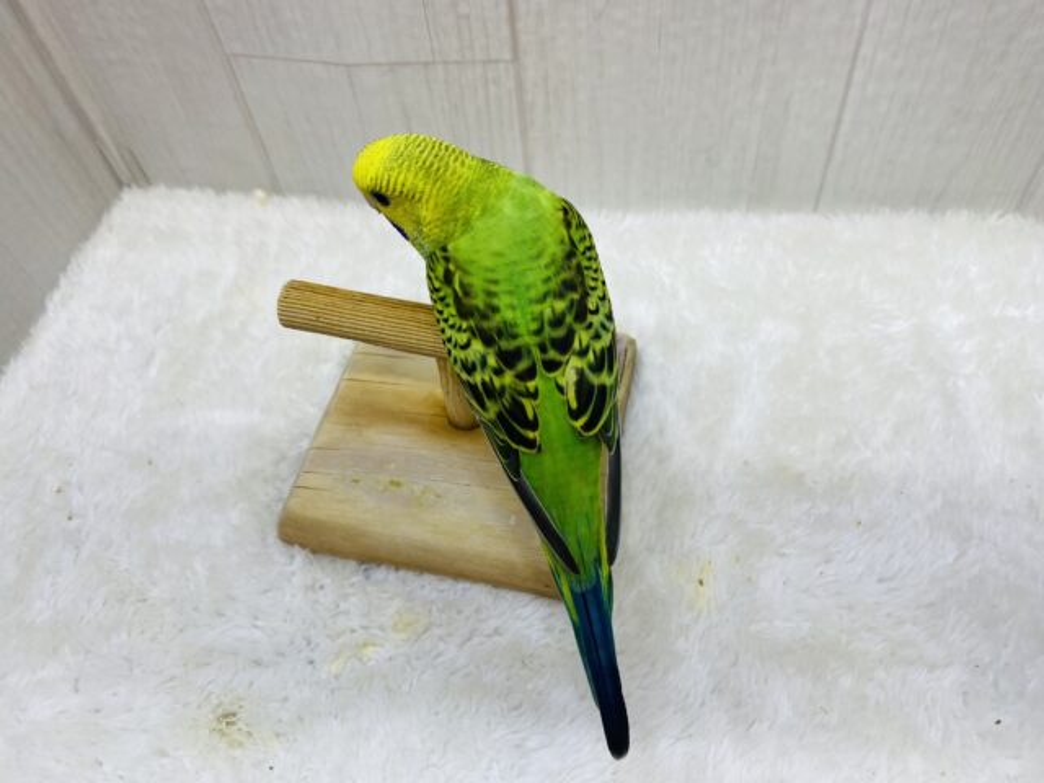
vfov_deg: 53.1
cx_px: 522
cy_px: 392
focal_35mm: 26
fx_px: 784
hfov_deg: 67.3
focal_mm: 4.25
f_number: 1.8
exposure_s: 1/100
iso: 50
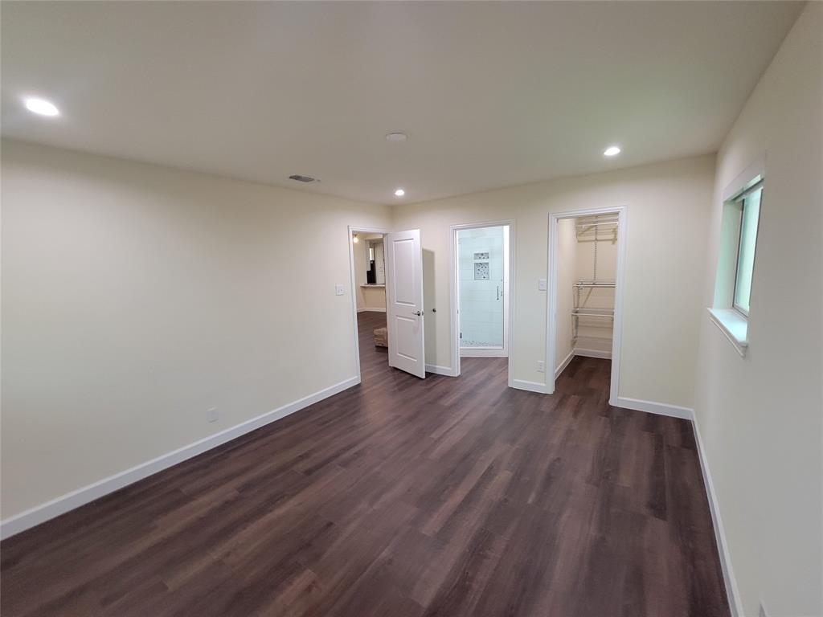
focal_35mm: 13
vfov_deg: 89.9
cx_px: 412
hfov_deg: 106.2
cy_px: 308
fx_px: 309
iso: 320
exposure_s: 1/60
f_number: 2.2
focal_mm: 2.2
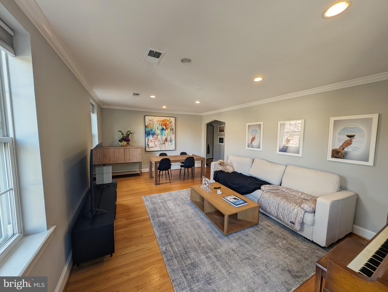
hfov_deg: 110.5
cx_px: 194
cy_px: 146
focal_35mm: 12
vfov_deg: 94.6
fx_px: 135
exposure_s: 1/40
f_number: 1.95
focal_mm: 2.23
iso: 45
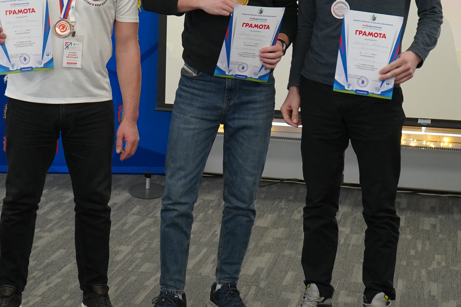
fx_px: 1063
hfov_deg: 24.4
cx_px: 189
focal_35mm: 83
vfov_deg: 16.4
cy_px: 90
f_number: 4.5
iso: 1600
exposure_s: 1/160
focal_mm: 47
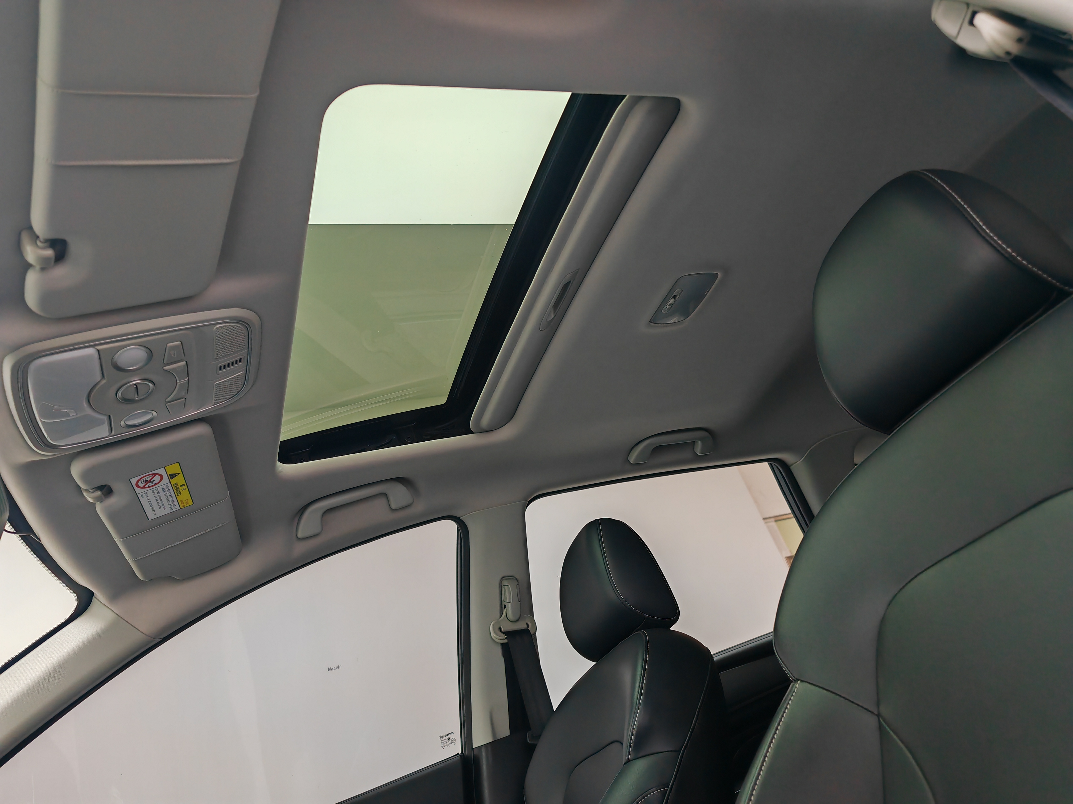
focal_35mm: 27
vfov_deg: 51.4
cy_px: 402
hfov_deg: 65.3
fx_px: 837
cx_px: 536
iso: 80
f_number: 1.6
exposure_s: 1/50
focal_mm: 7.62
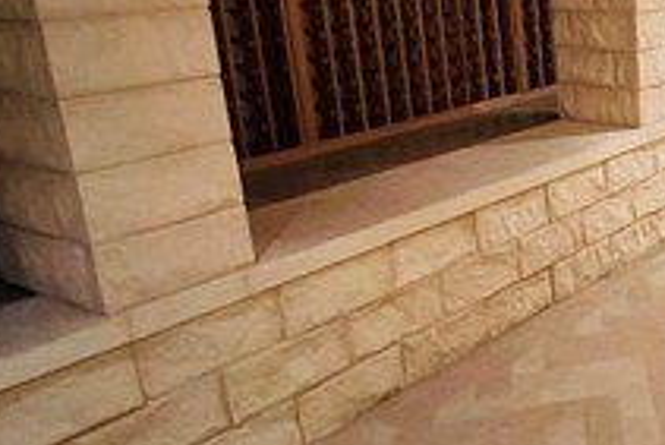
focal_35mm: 41
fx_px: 758
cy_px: 117
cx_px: 832
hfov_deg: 35.2
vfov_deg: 32.1
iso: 800
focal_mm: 1.57
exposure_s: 1/60
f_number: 1.8
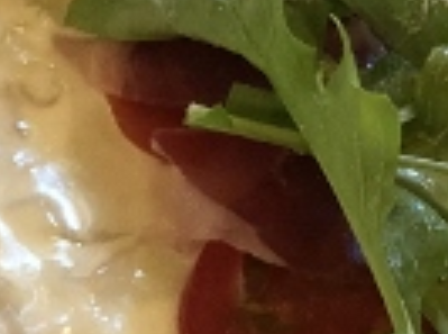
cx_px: 529
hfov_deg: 7.8
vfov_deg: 5.9
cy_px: 108
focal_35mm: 251
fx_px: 3240
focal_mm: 6
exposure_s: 1/11
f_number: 2.4
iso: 160
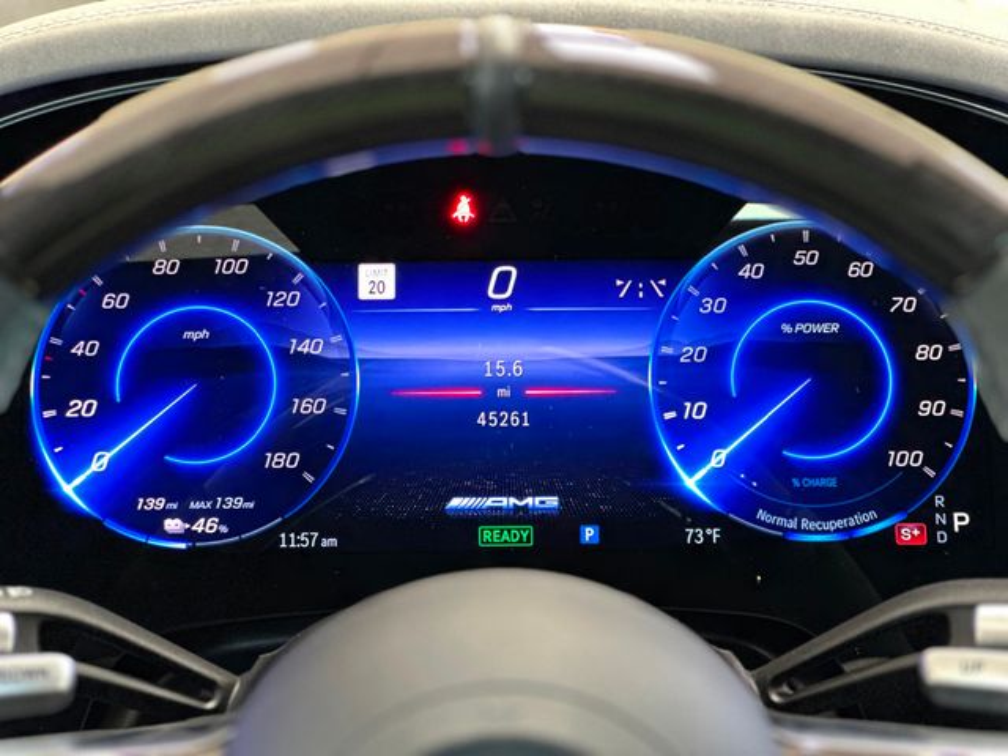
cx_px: 504
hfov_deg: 25.3
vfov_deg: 19.1
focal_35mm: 77
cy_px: 378
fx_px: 2242
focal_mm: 9
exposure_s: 1/14
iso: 500
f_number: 2.8
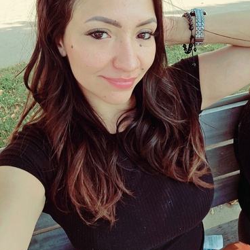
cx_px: 127
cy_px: 103
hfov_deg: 54.0
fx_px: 245
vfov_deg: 53.7
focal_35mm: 30
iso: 25
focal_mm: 3.3
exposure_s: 1/270
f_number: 2.2
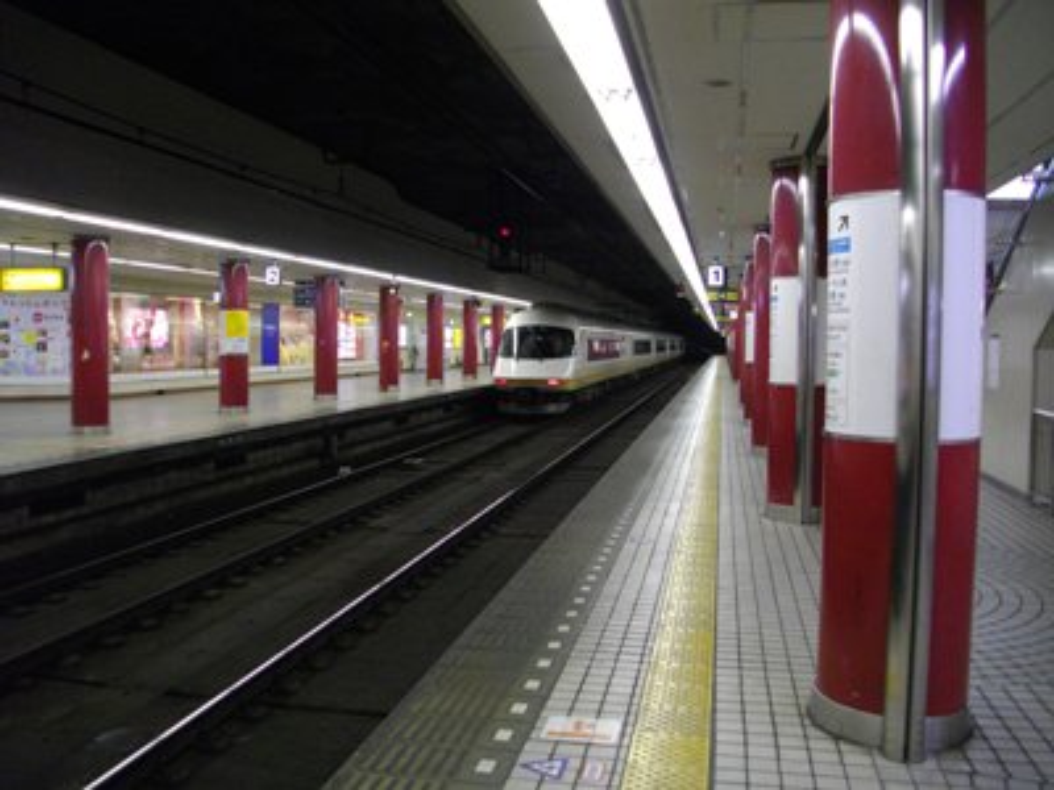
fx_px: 944
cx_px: 527
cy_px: 395
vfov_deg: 45.4
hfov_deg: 58.4
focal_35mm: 31
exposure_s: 1/50
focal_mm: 5.7
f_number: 2.9
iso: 247
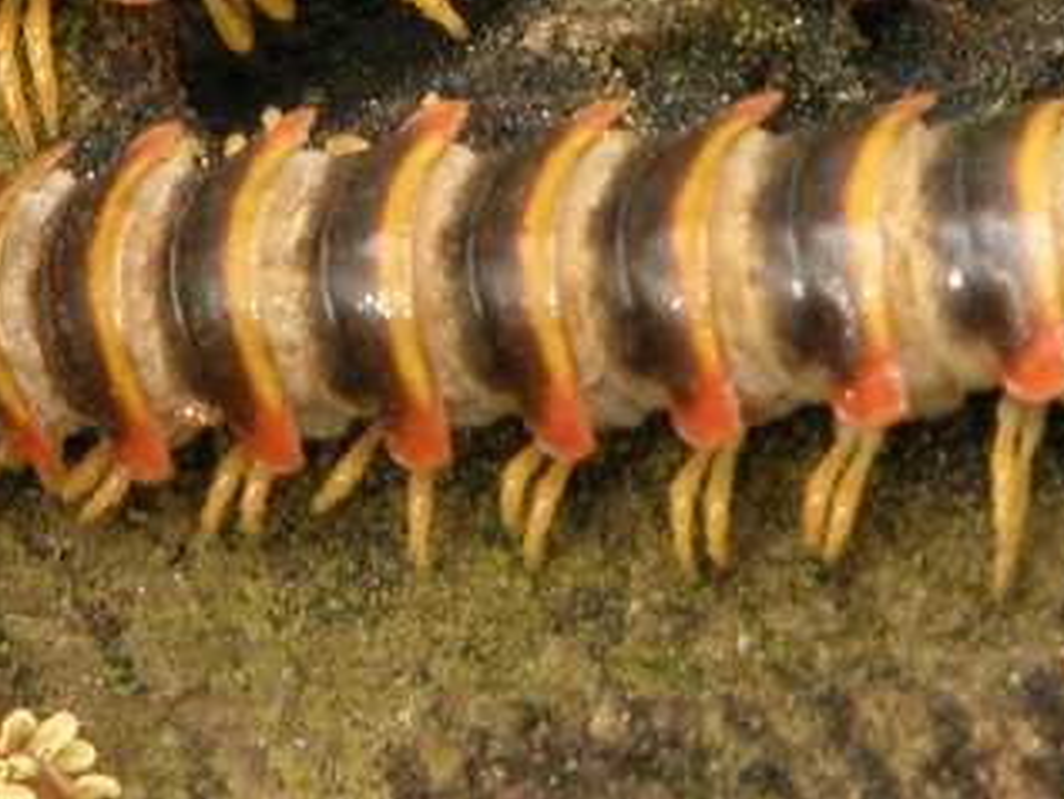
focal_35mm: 1075
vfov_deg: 1.4
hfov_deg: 1.8
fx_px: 33055
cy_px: -57
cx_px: 470
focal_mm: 67.7
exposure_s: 1/26.6
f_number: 7.4
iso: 100
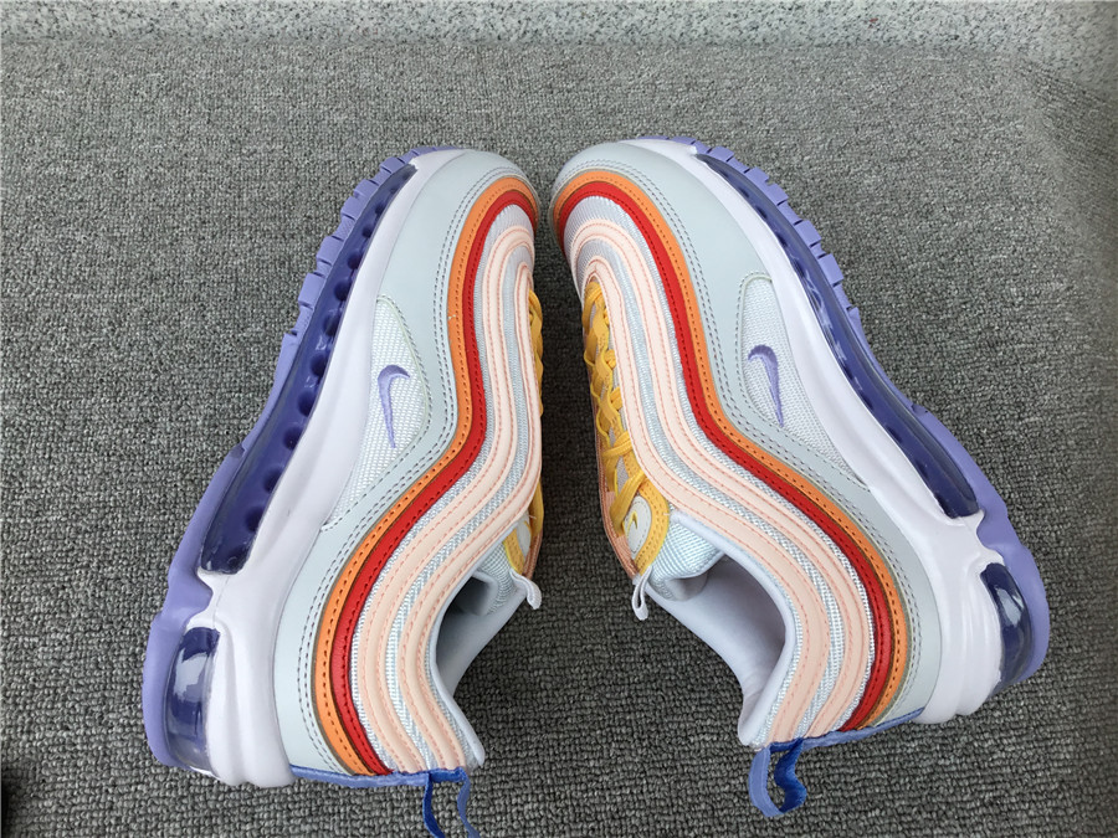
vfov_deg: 45.4
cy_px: 419
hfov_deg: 58.4
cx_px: 559
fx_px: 1001
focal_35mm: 31
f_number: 2.4
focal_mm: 3.3
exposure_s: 1/235
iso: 25
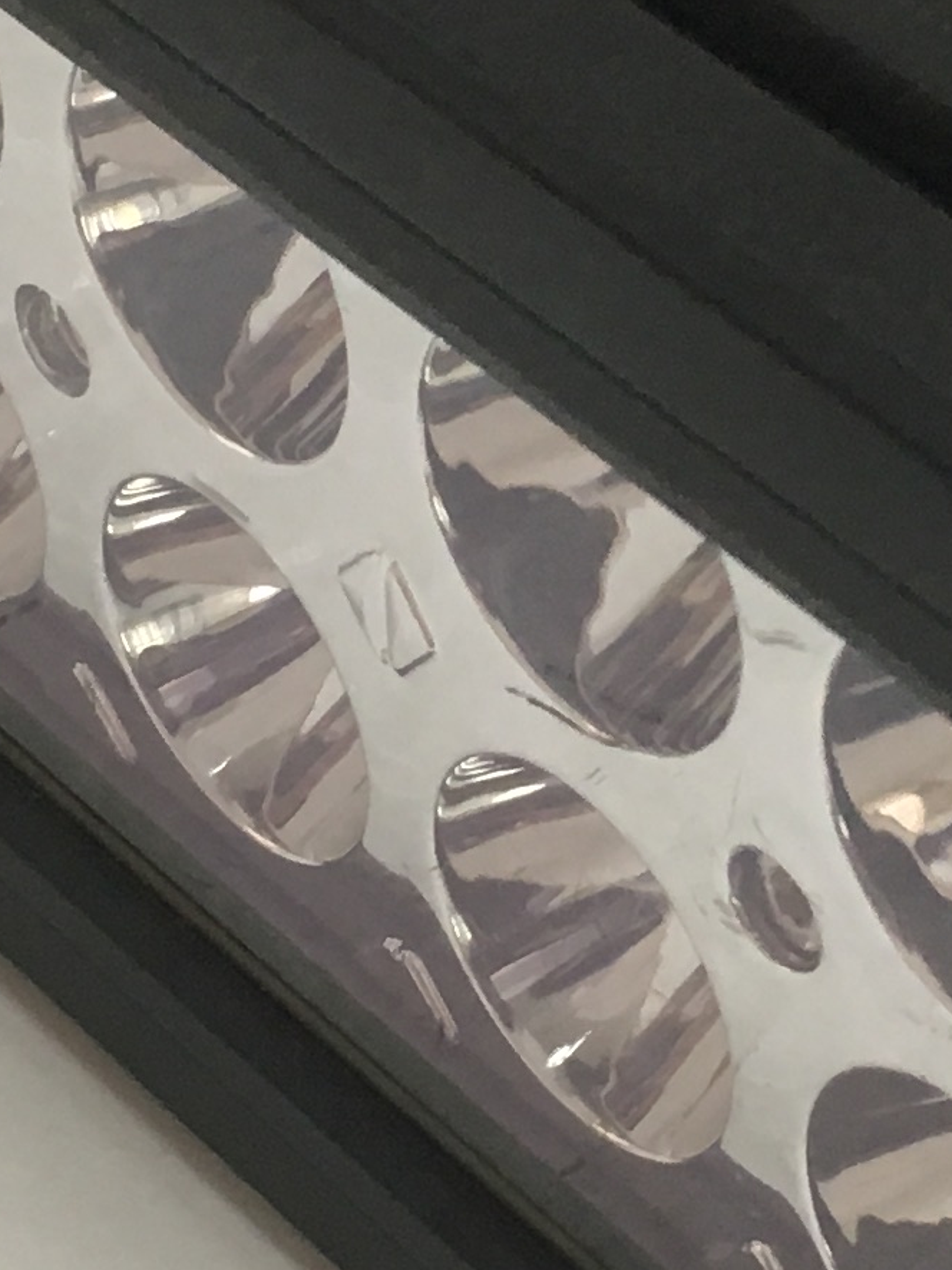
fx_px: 4843
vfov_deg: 14.9
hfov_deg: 11.1
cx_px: 902
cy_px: 434
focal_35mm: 132
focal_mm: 4.15
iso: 50
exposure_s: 1/33
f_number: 2.2
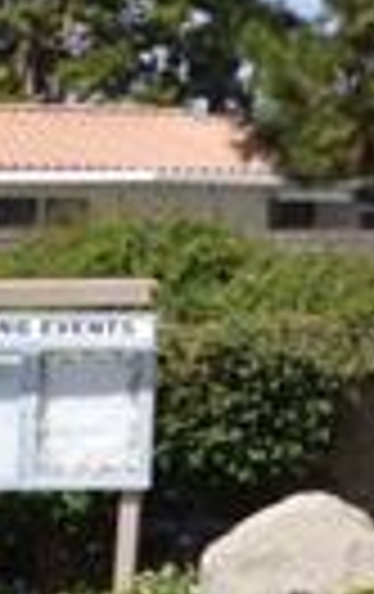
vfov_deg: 7.3
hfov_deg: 3.9
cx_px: 2176
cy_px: -254
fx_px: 4595
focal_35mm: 283
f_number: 9
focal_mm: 24
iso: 100
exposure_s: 1/320
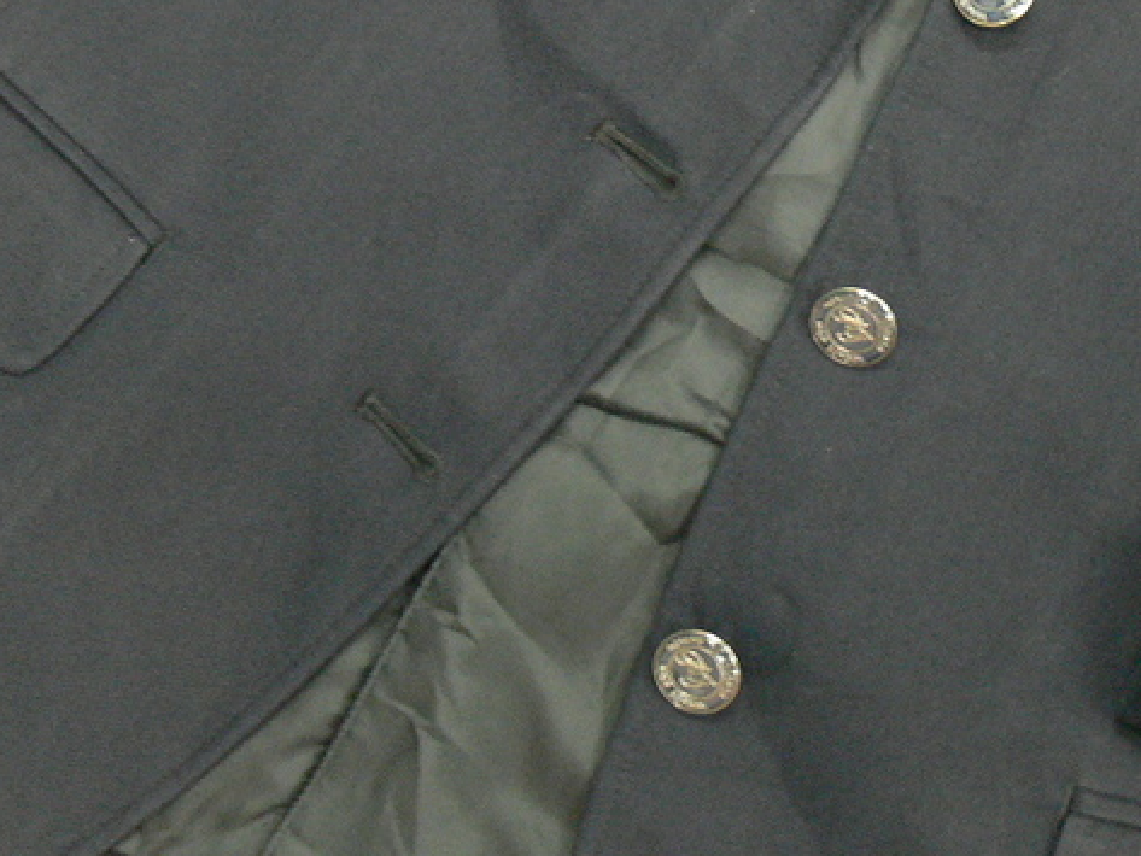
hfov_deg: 26.0
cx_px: 847
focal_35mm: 74
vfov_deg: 19.6
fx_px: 2440
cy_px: 92
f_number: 2.8
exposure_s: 1/6
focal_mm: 7.4
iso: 200
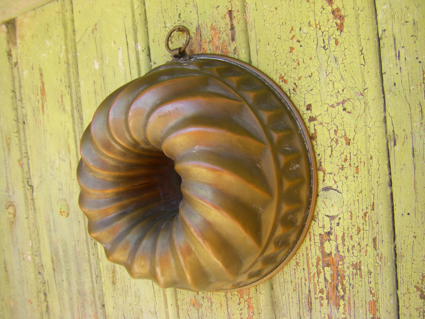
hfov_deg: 49.0
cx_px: 212
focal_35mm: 38
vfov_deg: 37.7
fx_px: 467
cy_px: 160
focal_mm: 6.3
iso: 64
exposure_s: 1/160
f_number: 3.5
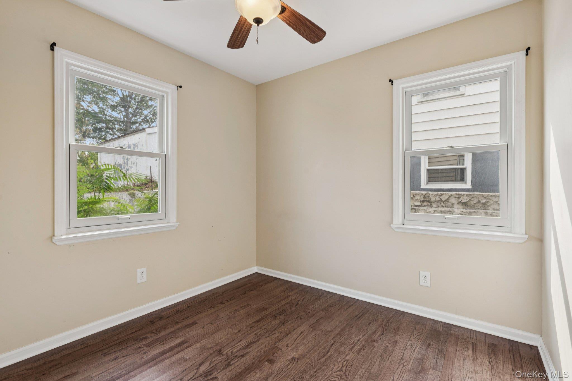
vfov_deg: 73.7
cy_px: 190
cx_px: 286
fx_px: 254
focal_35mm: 16
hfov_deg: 96.7
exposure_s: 1/40
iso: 125
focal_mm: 16
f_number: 8
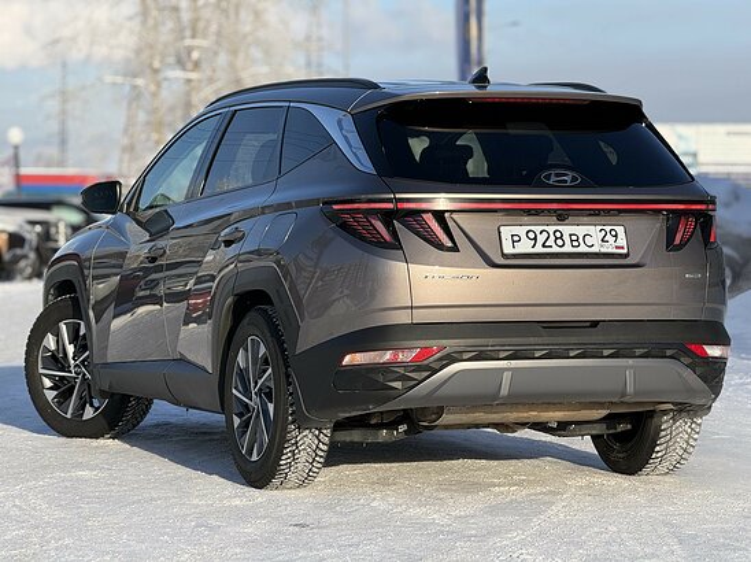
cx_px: 376
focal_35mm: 120
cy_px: 281
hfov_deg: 16.4
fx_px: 2601
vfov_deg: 12.3
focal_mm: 15.66
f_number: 2.8
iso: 50
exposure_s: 1/1342
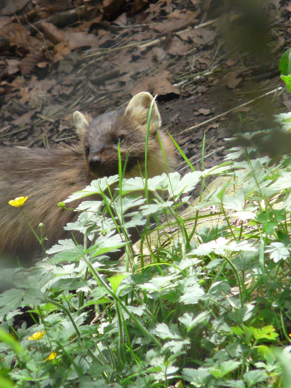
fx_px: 7319
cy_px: 194
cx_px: 146
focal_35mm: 653
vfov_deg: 3.0
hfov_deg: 2.3
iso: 200
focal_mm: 67.4
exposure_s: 1/100
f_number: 3.6
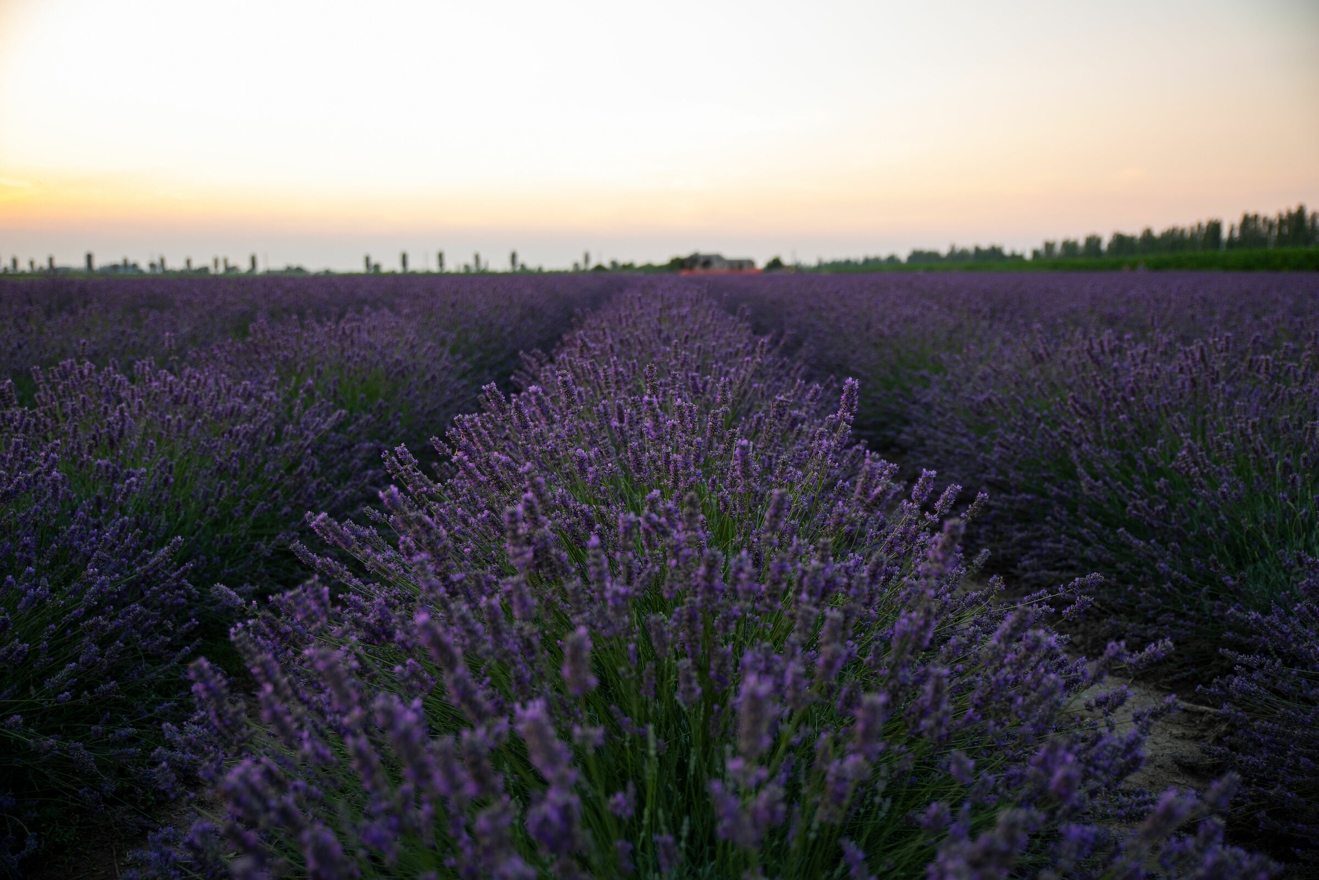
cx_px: 660
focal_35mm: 36
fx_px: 1319
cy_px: 440
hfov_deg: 53.1
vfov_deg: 36.9
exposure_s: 1/60
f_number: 2.8
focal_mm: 36
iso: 100
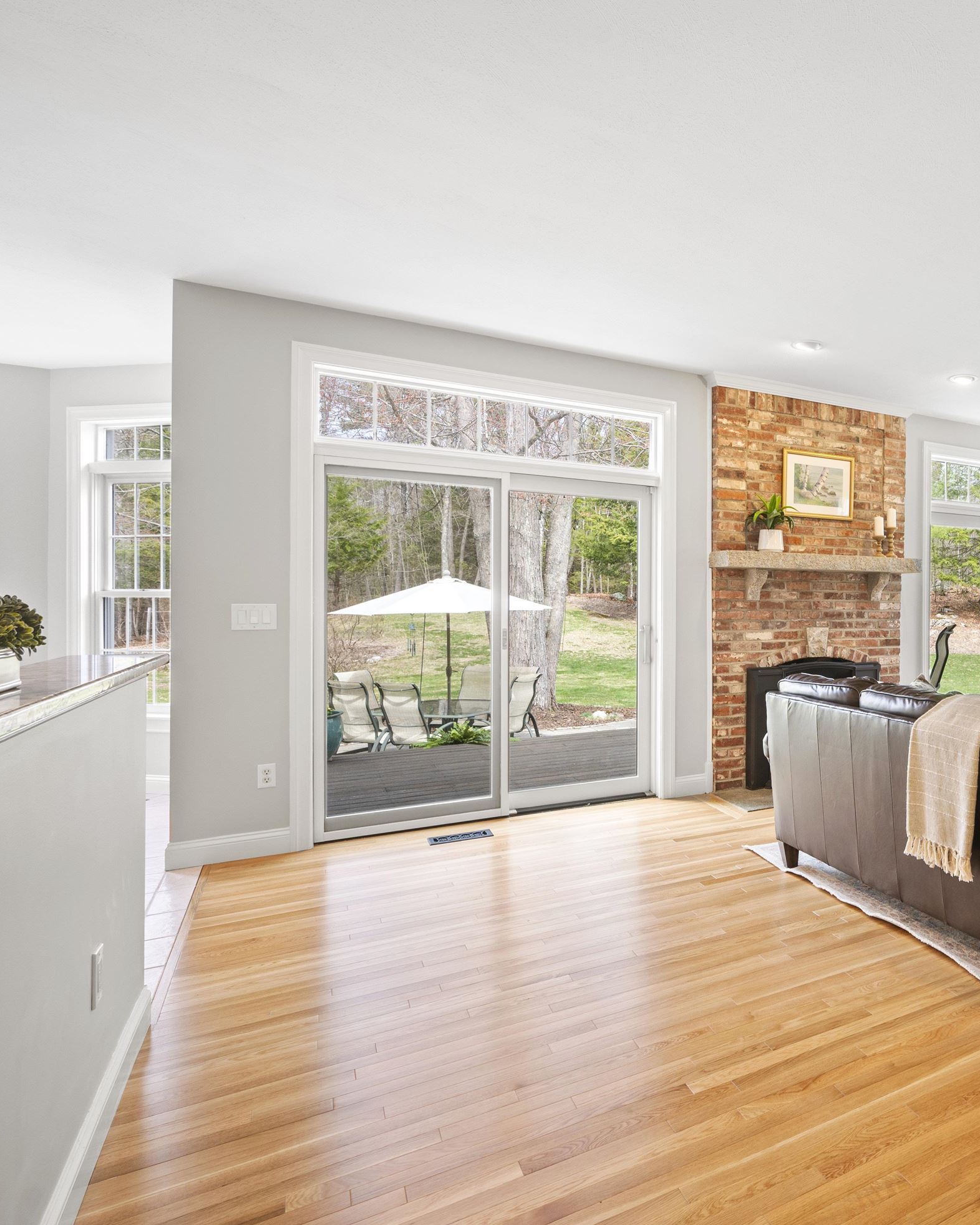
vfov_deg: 75.0
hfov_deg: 54.5
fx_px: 798
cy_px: 620
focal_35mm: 22
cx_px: 893
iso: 250
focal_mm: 15
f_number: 7.1
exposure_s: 1/2
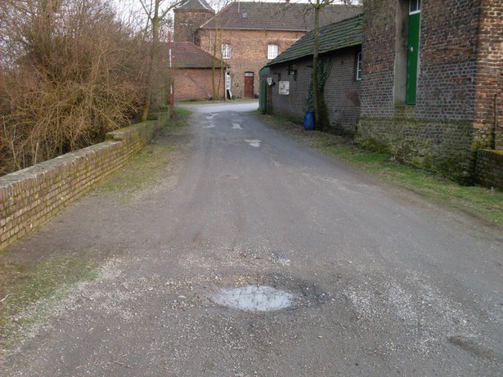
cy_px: 188
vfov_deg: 37.7
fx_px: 552
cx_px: 252
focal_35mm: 38
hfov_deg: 49.0
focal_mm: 6.3
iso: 100
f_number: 2.8
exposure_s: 1/90
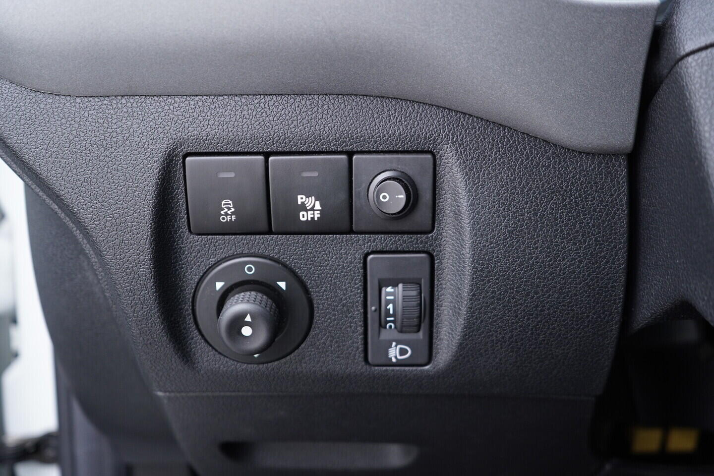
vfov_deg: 36.9
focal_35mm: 36
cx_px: 357
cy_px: 238
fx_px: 714
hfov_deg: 53.1
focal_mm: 24
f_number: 2.8
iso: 400
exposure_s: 1/40
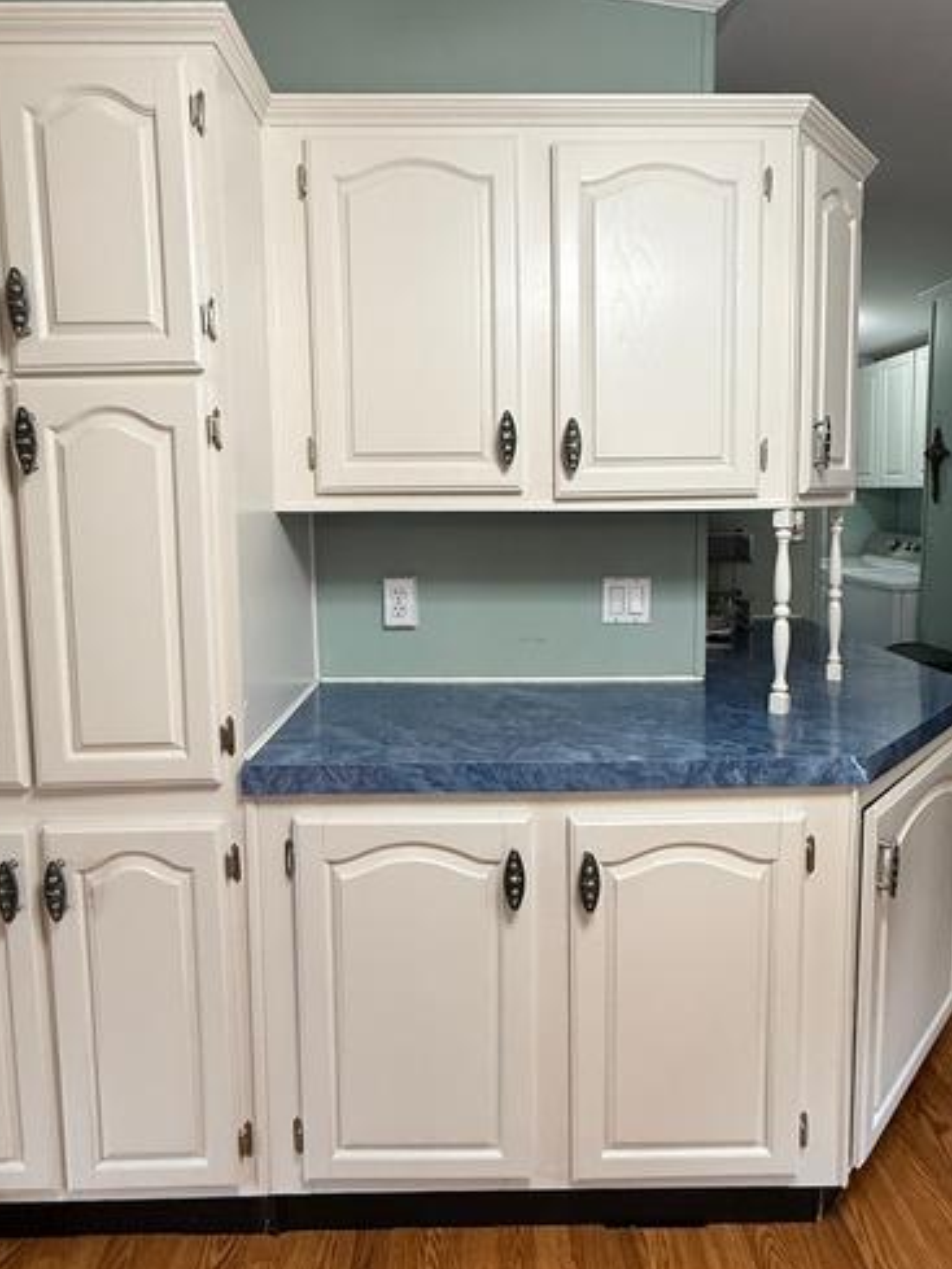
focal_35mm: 22
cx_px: 498
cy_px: 576
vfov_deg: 76.2
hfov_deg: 61.1
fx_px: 806
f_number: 2.2
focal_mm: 2.22
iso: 320
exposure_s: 1/120
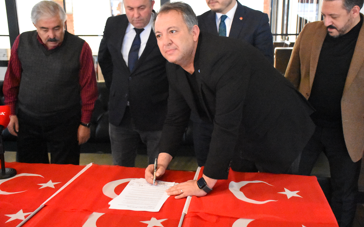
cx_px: 182
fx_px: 412
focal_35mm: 42
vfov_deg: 30.9
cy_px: 111
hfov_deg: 47.7
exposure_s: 1/125
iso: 20000
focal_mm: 27
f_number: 4
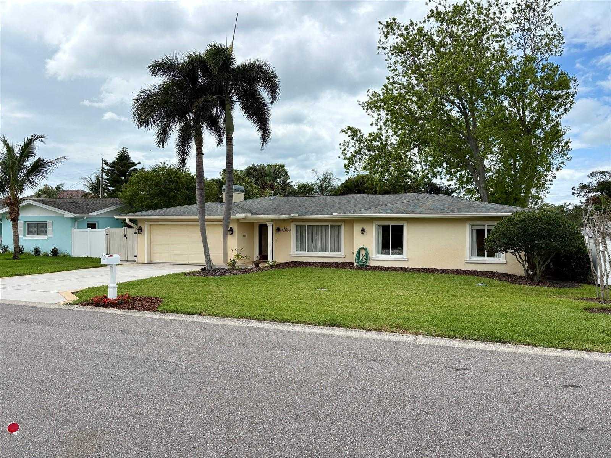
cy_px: 229
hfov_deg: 67.3
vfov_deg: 53.1
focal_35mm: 26
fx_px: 459
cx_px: 306
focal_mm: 5.96
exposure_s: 1/4065
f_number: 1.6
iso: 50
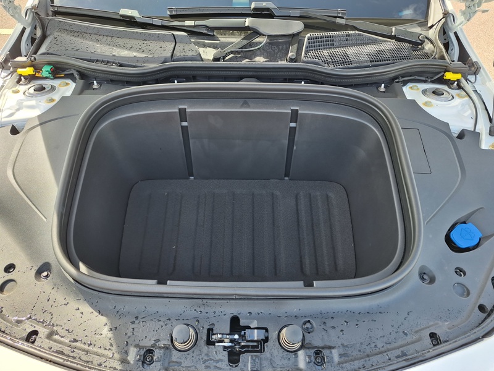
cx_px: 247
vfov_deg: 58.9
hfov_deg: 73.9
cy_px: 186
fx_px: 328
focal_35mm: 23
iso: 40
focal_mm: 5.54
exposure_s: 1/184
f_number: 1.8
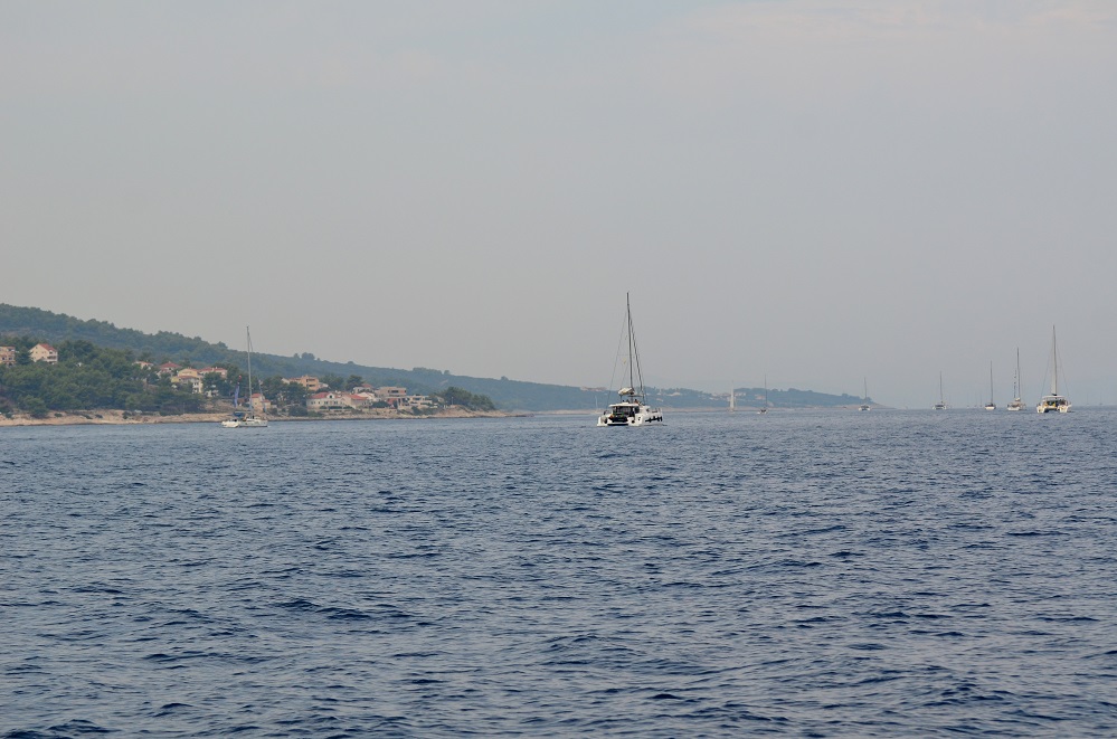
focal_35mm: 112
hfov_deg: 18.2
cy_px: 370
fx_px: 3482
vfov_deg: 12.1
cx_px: 558
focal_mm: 75
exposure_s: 1/2000
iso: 400
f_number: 5.6
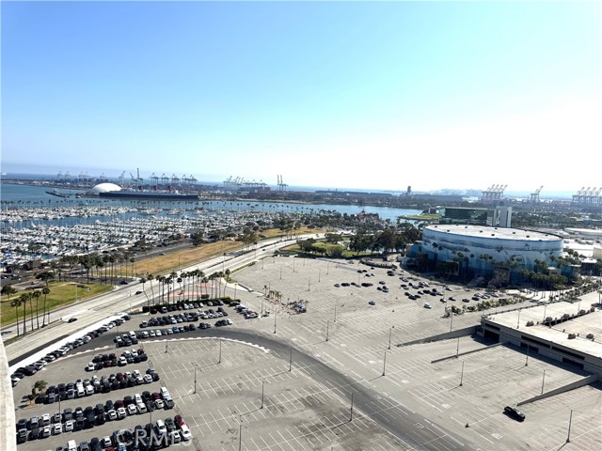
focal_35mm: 24
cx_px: 301
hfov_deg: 71.6
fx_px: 417
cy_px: 226
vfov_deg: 56.8
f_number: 1.78
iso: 100
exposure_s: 1/12346
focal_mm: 6.76
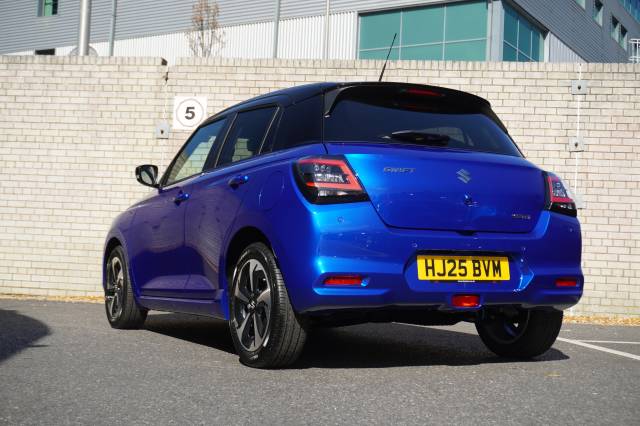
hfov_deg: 38.9
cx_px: 320
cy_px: 213
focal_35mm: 51
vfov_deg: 26.5
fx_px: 906
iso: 100
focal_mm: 34
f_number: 5.6
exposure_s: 1/200
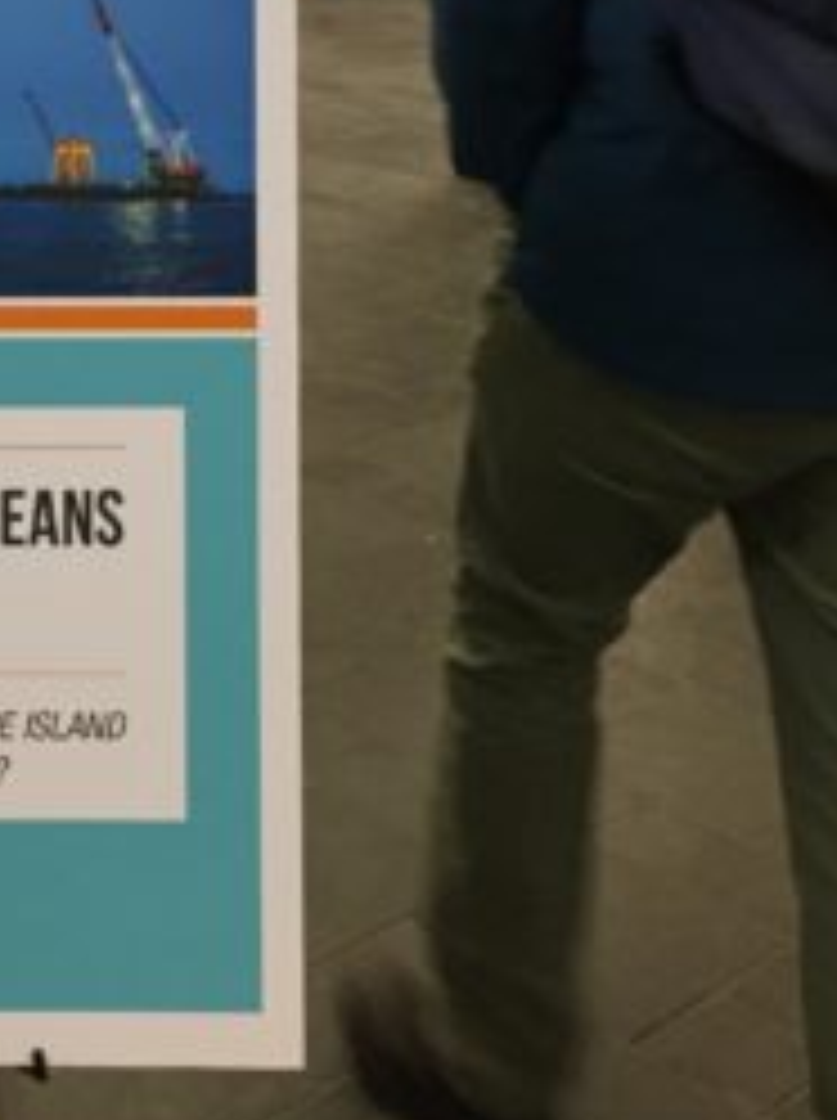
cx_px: 58
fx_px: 2263
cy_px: 229
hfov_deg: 20.5
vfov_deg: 27.3
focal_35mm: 70
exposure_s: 1/30
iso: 160
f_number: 2.2
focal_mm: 4.15
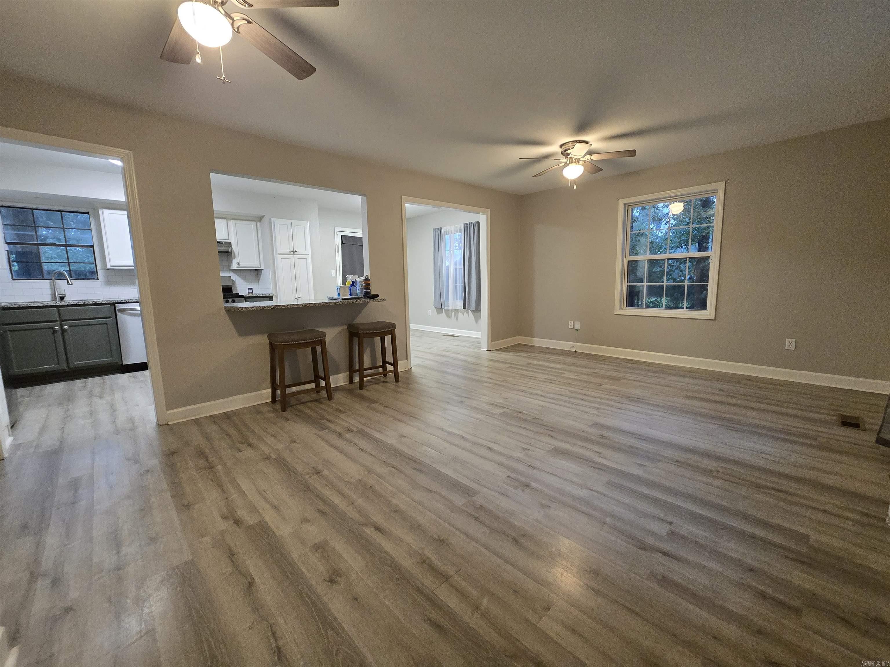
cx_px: 445
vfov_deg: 89.9
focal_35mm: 13
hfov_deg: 106.2
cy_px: 334
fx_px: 334
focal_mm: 2.2
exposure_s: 1/60
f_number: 2.2
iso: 640
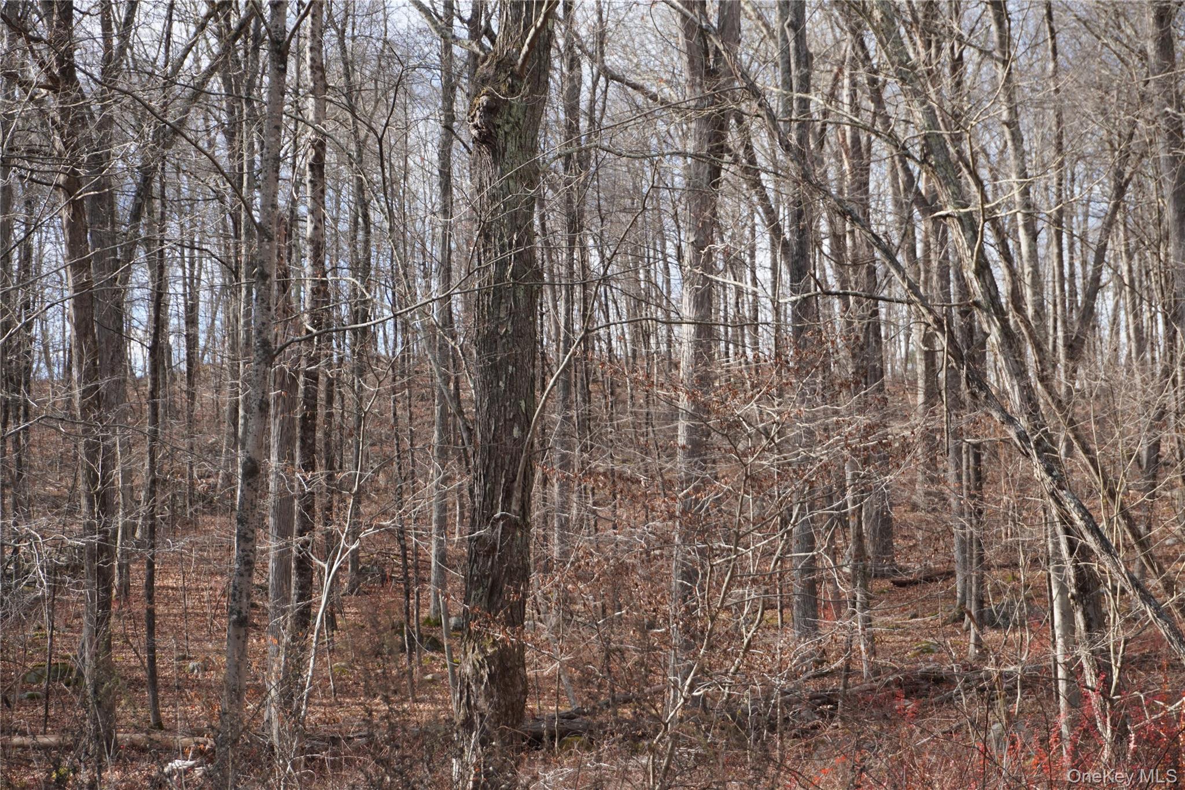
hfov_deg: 29.9
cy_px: 395
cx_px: 592
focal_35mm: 68
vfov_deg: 20.2
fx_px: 2222
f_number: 5.6
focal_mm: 45
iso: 125
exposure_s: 1/160
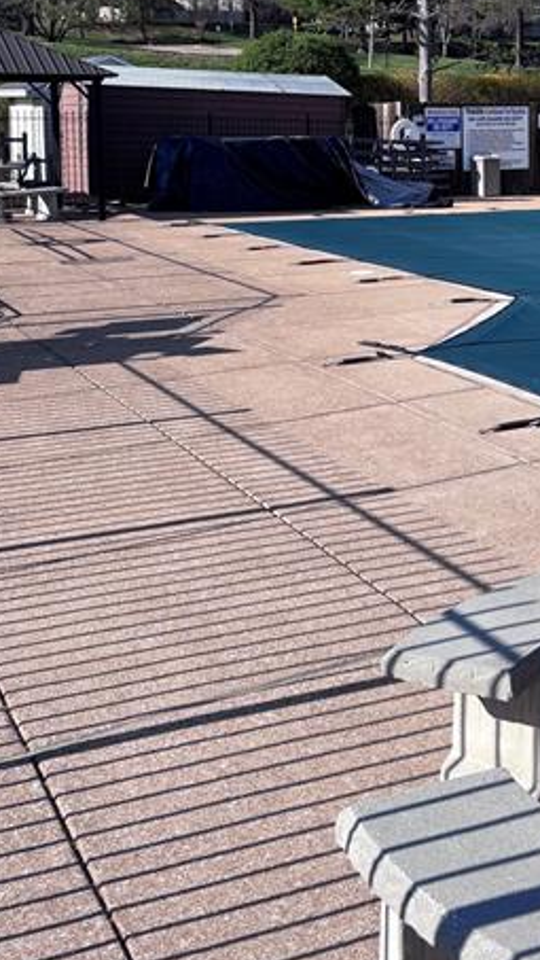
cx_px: 496
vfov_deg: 41.6
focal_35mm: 48
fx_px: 1221
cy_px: 237
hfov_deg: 24.2
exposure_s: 1/3205
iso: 50
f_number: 1.6
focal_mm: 5.96
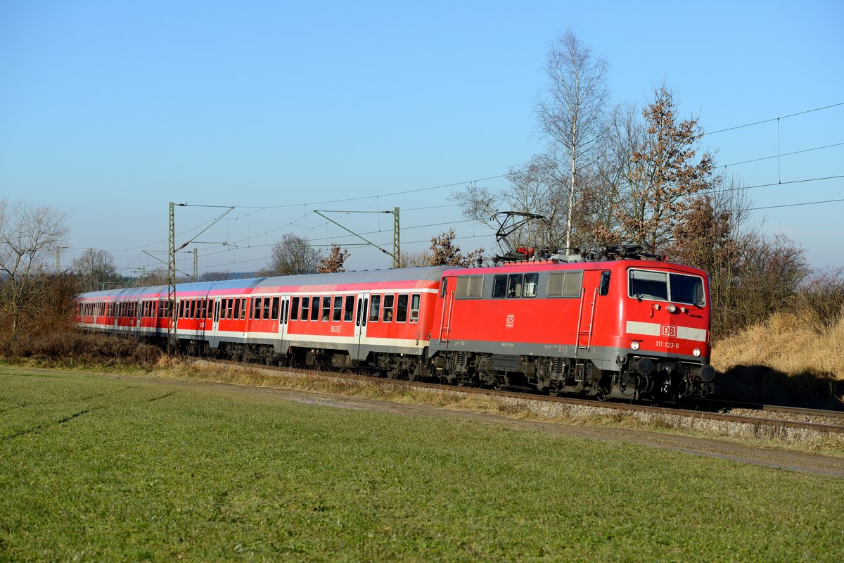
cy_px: 282
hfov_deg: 22.1
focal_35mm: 92
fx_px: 2157
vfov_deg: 14.9
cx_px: 422
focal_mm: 92
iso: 200
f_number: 5.6
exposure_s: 1/1600
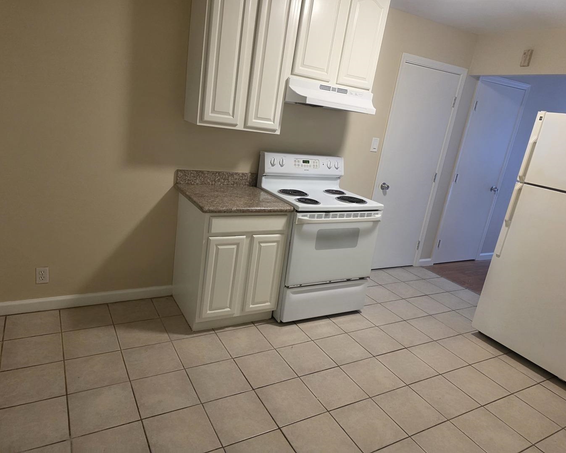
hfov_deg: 70.3
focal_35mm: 24
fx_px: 402
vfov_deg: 58.8
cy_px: 226
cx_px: 276
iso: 500
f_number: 1.7
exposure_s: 1/120
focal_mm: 6.3
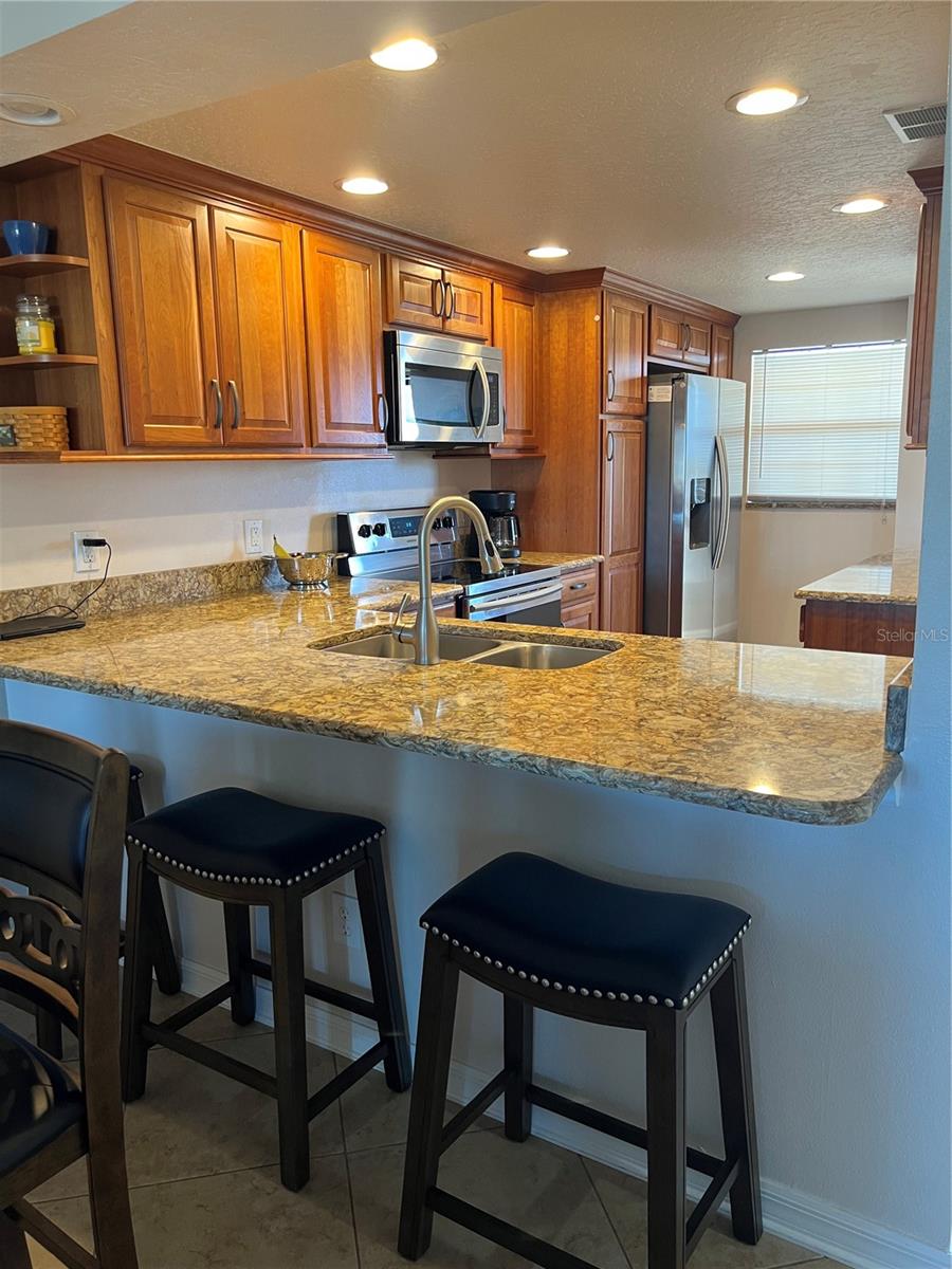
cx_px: 476
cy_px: 634
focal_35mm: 26
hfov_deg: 53.1
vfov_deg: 67.3
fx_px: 953
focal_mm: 5.7
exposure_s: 1/60
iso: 125
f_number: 1.5
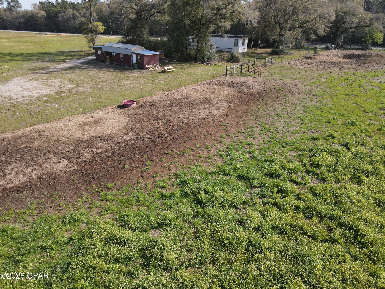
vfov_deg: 56.8
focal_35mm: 24
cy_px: 144
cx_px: 192
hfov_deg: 71.6
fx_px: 267
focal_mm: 4.5
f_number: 2.8
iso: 100
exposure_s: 1/320
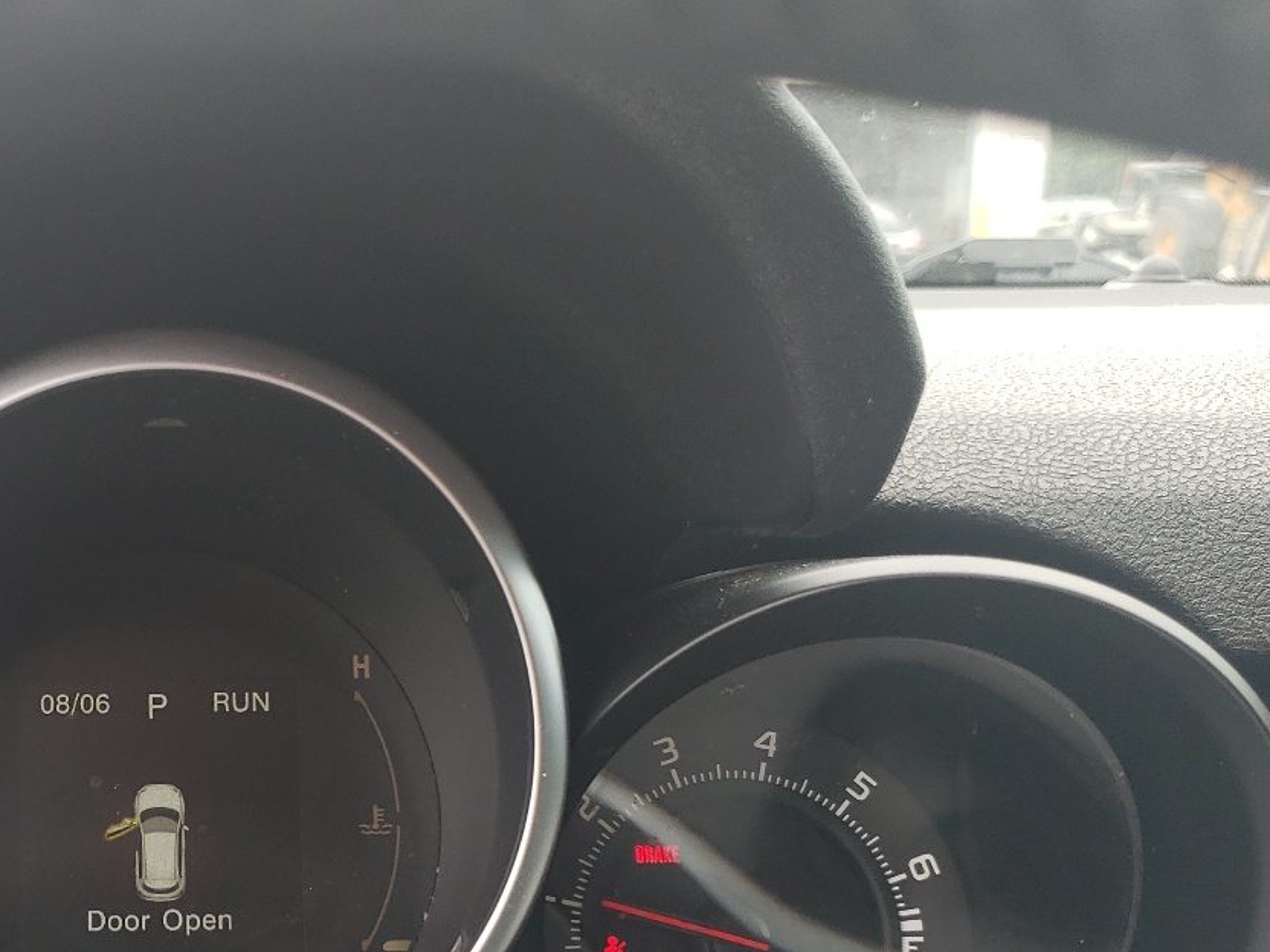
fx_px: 1834
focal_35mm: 50
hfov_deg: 36.1
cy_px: 746
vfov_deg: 28.6
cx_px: 156
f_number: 1.5
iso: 50
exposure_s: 1/208
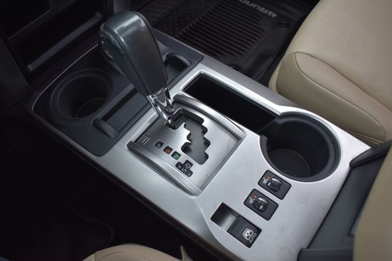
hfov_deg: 67.4
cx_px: 196
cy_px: 130
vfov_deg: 48.0
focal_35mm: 27
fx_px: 294
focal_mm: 18
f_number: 3.5
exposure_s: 1/250
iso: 400
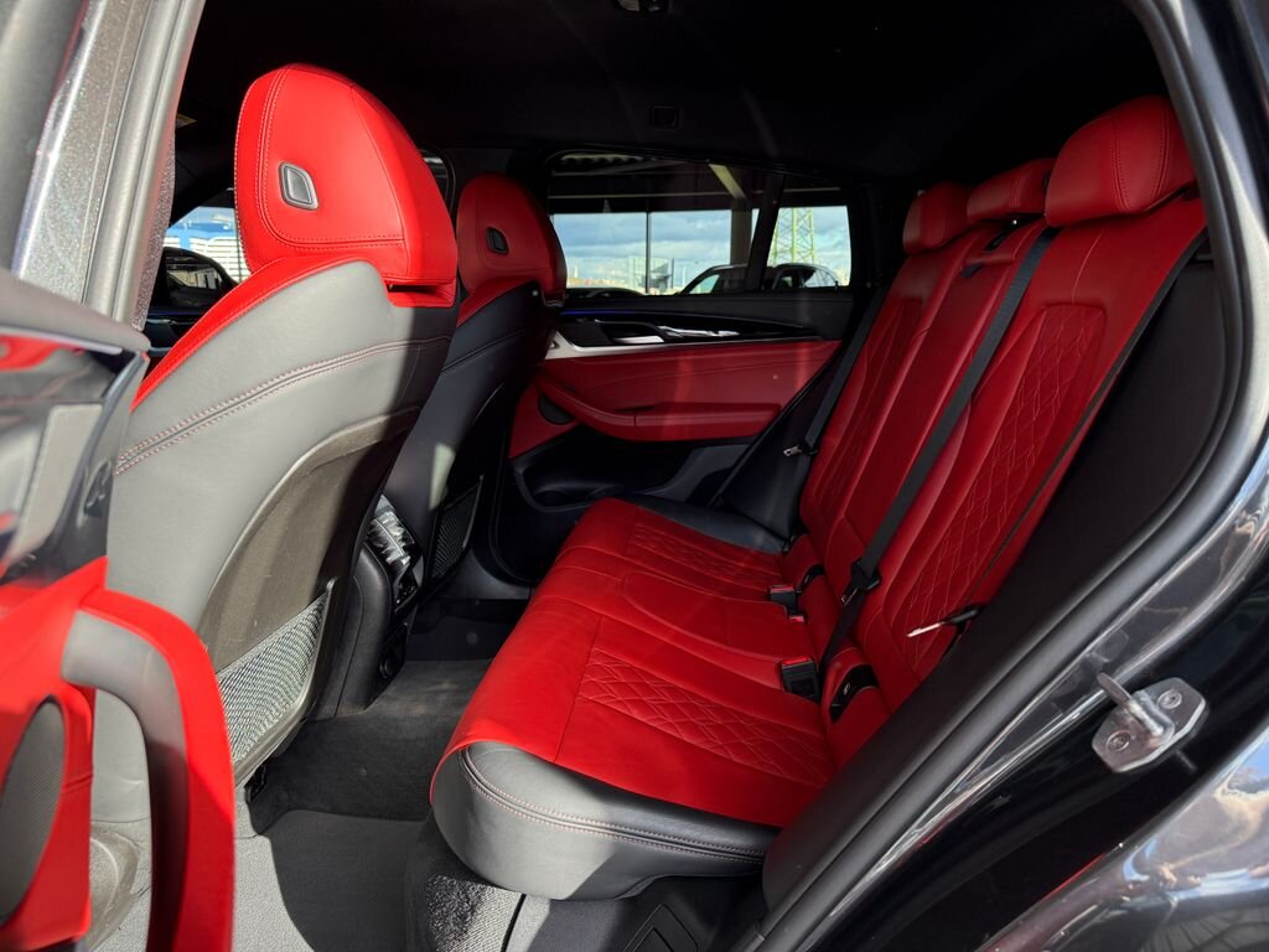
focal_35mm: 24
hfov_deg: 71.6
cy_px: 476
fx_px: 880
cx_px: 634
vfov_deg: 56.8
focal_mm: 6.76
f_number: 1.78
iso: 160
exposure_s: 1/225
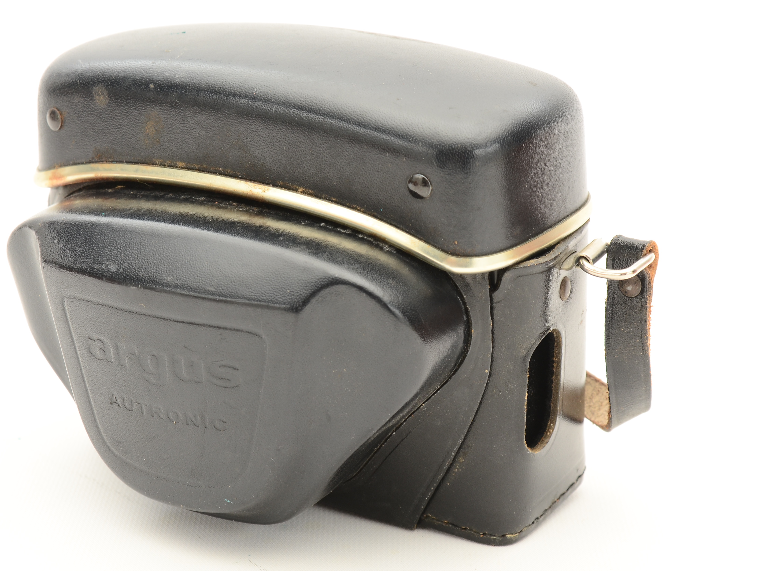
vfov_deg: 17.4
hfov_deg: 23.0
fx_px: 1871
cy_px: 286
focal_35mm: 85
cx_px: 342
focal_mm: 52
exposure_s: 1/60
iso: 320
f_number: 10
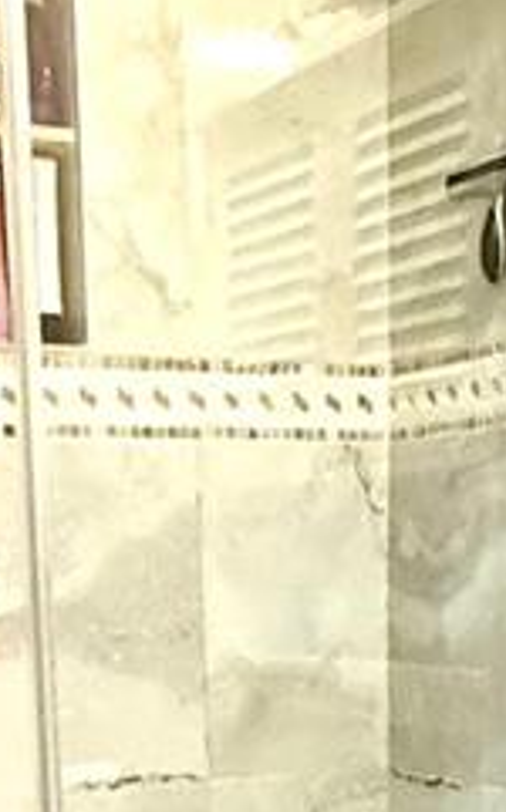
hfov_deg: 17.6
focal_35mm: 74
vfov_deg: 25.5
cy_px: 930
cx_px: 283
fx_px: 1638
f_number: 2.2
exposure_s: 1/60
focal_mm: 2.22
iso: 640
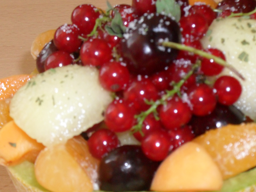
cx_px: 150
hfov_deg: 21.3
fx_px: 680
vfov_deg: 16.0
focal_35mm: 92
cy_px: 138
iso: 200
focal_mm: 9.9
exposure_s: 1/45
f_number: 3.4
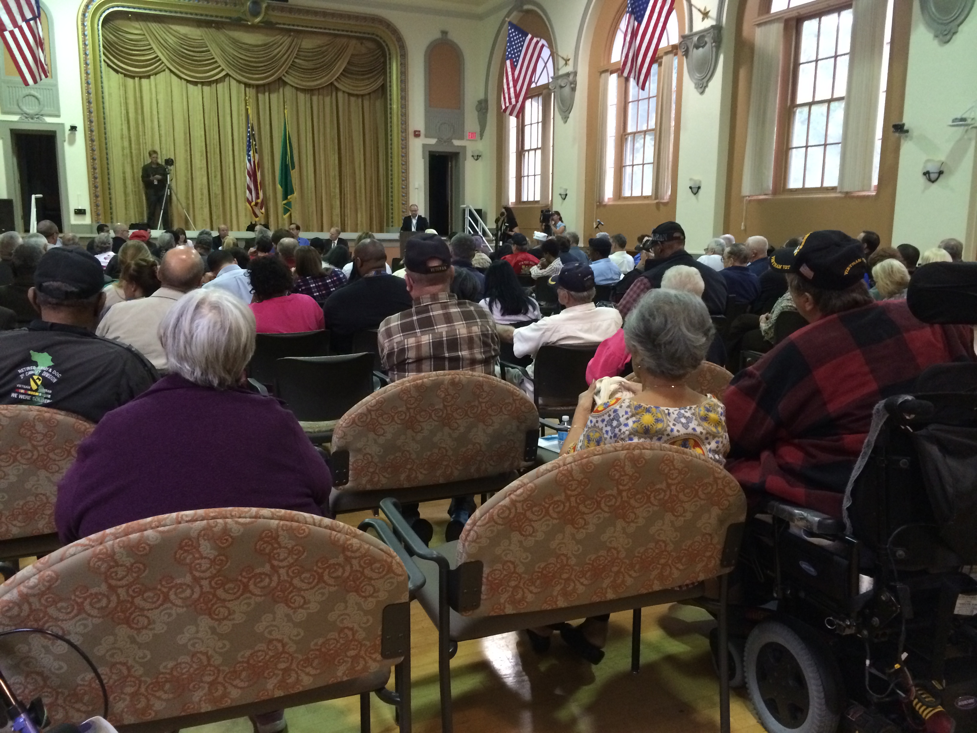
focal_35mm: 30
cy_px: 366
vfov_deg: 46.8
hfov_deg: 60.0
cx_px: 488
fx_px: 847
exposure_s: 1/17
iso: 320
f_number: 2.2
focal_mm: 4.12
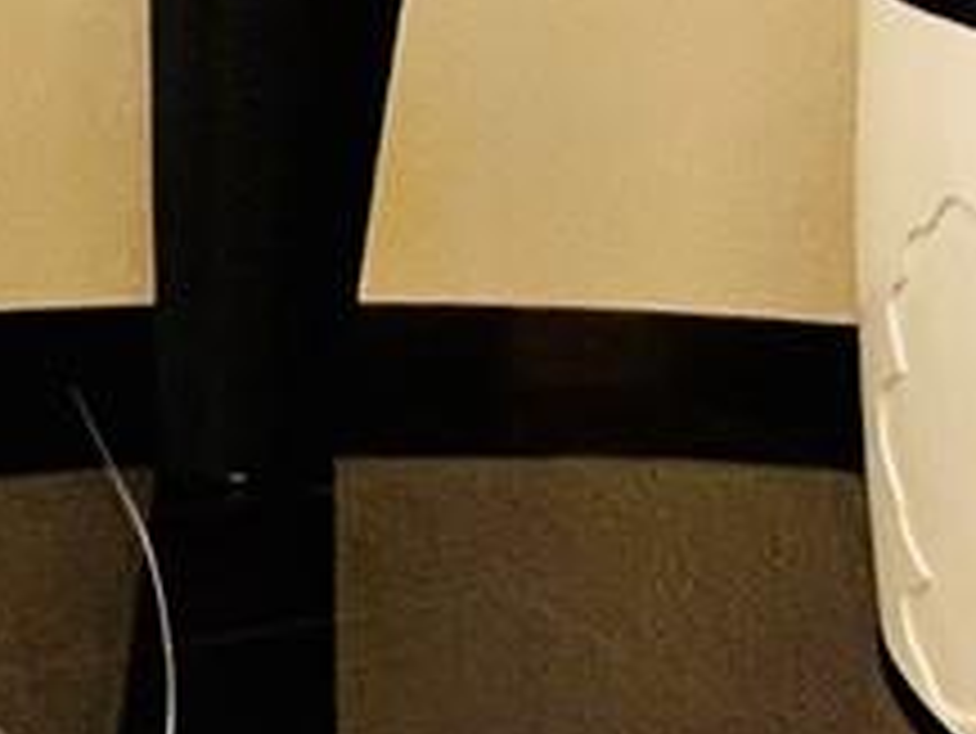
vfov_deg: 14.7
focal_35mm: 96
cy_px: -257
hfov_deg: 20.0
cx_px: 909
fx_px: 2708
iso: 500
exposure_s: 1/60
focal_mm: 1.57
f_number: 1.8
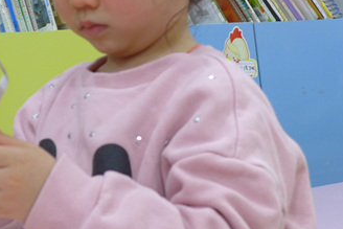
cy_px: 35
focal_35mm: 109
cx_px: 91
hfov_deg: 18.6
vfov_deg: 12.5
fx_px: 1039
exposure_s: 1/80
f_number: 1.8
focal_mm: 8.4
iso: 160
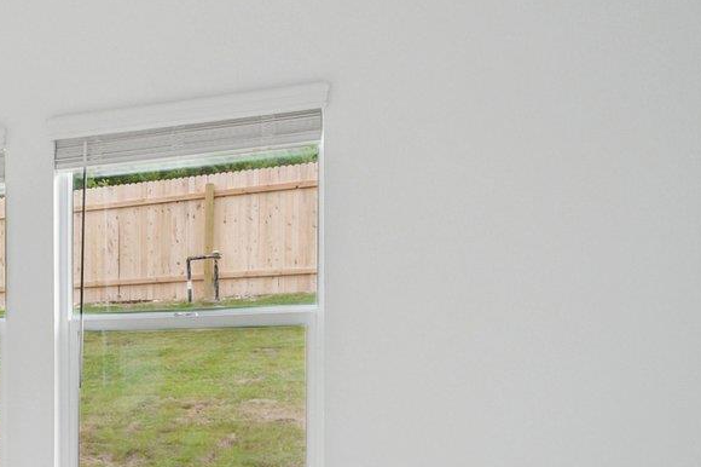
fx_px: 1031
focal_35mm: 53
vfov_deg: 25.2
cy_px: 354
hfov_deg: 28.2
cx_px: -289
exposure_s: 1/125
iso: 400
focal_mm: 10
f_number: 8
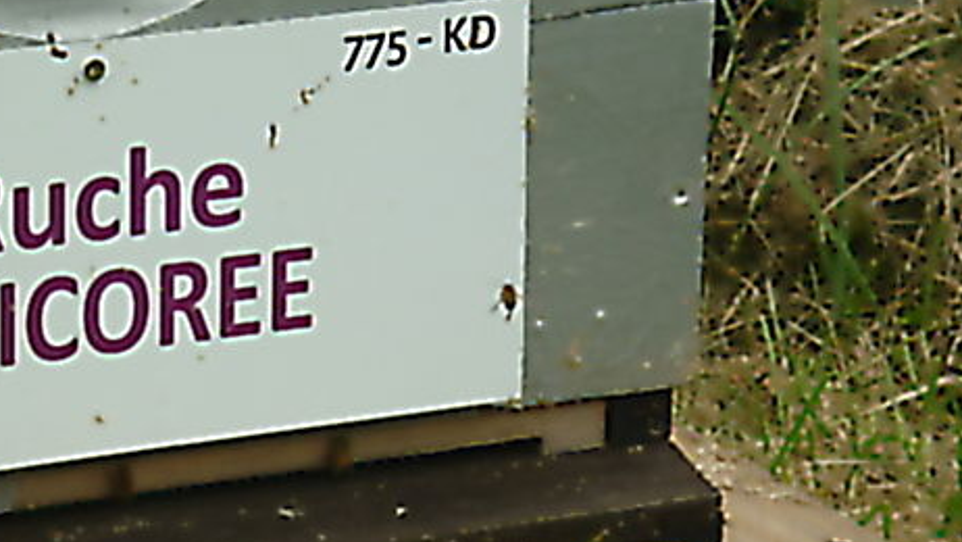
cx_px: 171
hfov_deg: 8.6
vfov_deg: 4.9
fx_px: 6352
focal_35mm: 249
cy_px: 213
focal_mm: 22
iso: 80
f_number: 5.9
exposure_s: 1/125
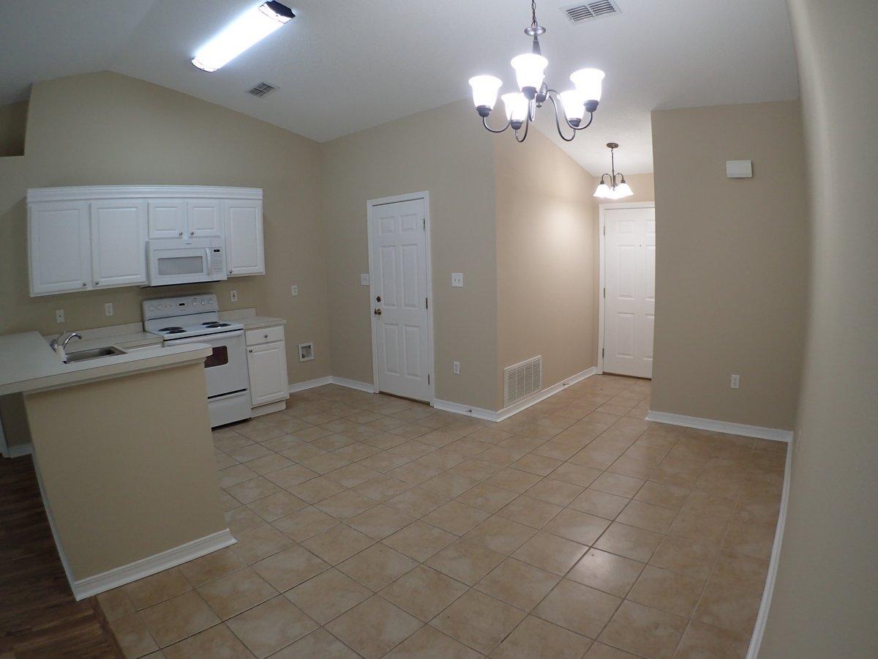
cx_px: 439
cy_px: 330
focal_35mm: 25
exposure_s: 1/60
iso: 125
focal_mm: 4.5
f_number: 2
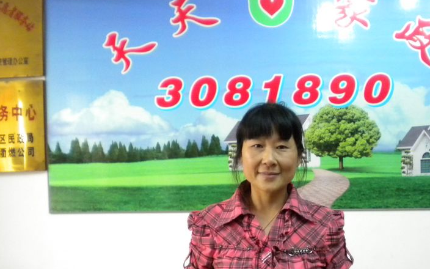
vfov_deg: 23.6
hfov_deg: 37.1
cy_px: 216
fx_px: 633
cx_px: 288
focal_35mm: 54
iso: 496
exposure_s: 1/8.8
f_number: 3.1
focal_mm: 6.3
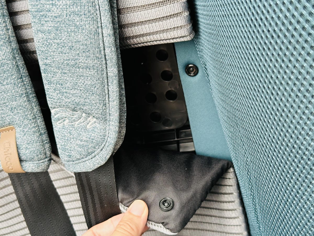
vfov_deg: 30.3
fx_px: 435
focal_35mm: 48
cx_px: 157
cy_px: 118
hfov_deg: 39.7
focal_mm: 6.86
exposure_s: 1/60
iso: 125
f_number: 1.78
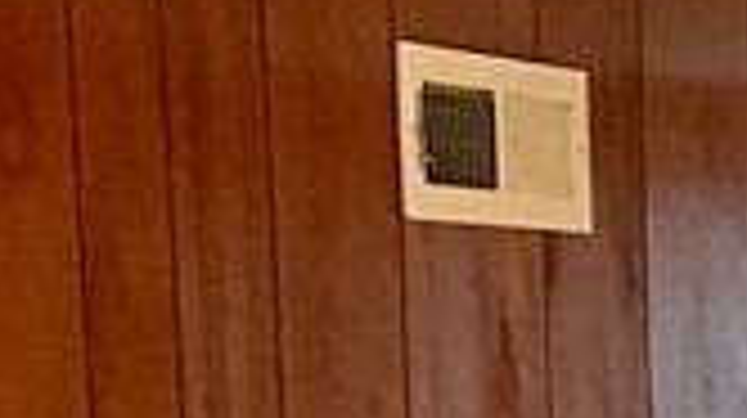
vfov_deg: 6.7
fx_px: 3463
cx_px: 1683
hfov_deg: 10.8
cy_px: 872
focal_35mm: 175
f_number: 1.5
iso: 500
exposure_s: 1/30
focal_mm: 5.7
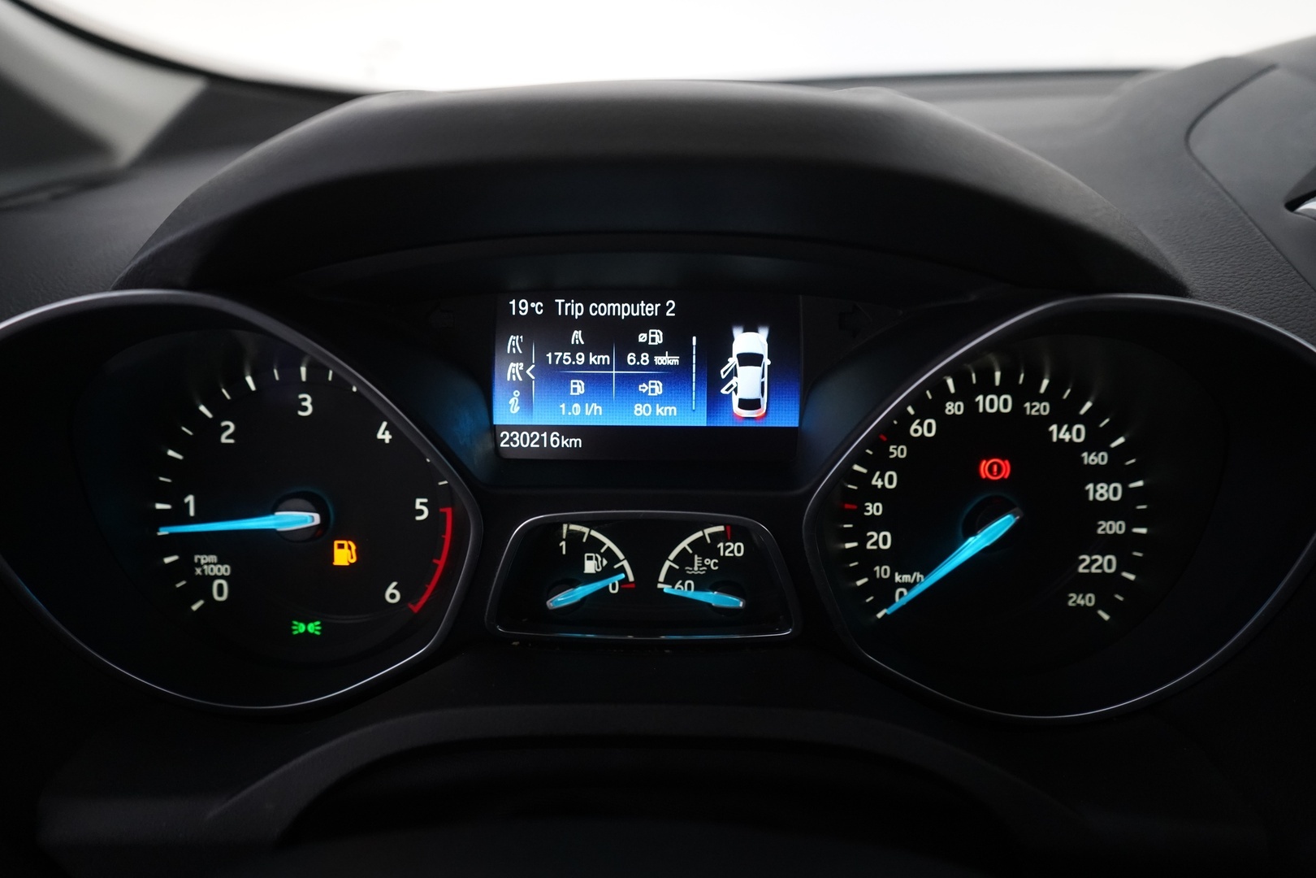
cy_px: 439
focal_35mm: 30
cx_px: 658
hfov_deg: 61.9
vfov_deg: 43.6
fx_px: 1097
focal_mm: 30
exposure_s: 1/60
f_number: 4.5
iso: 4000
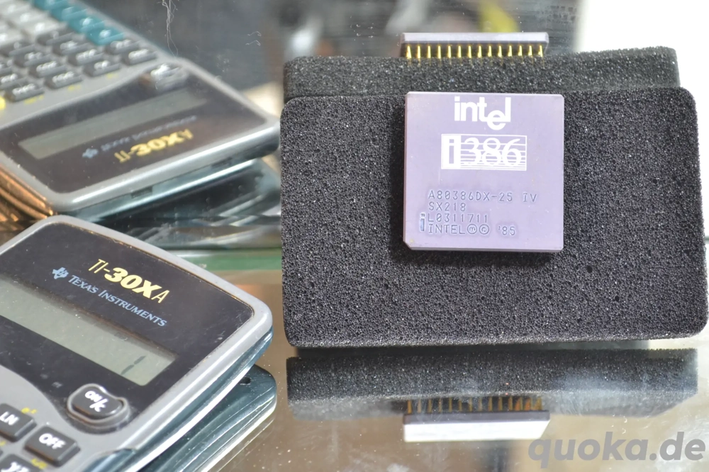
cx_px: 354
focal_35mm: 82
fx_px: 1624
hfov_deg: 24.6
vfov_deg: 16.5
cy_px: 236
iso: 800
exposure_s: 1/13
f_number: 5.6
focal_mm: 55
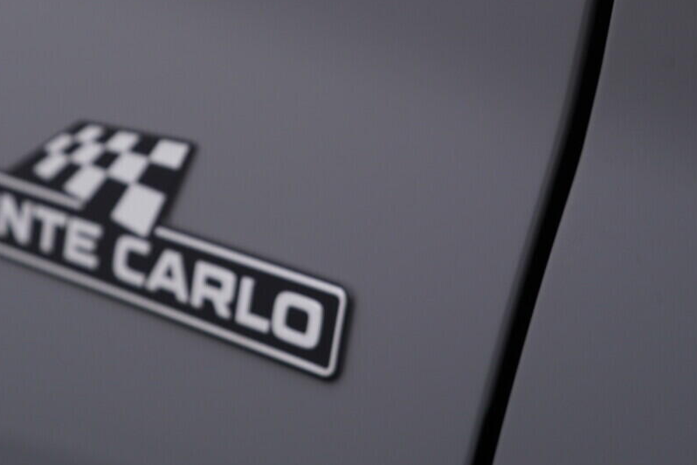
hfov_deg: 30.9
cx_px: 301
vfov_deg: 20.8
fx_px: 1258
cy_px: 142
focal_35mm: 65
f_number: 4.5
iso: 125
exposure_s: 1/100
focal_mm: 24
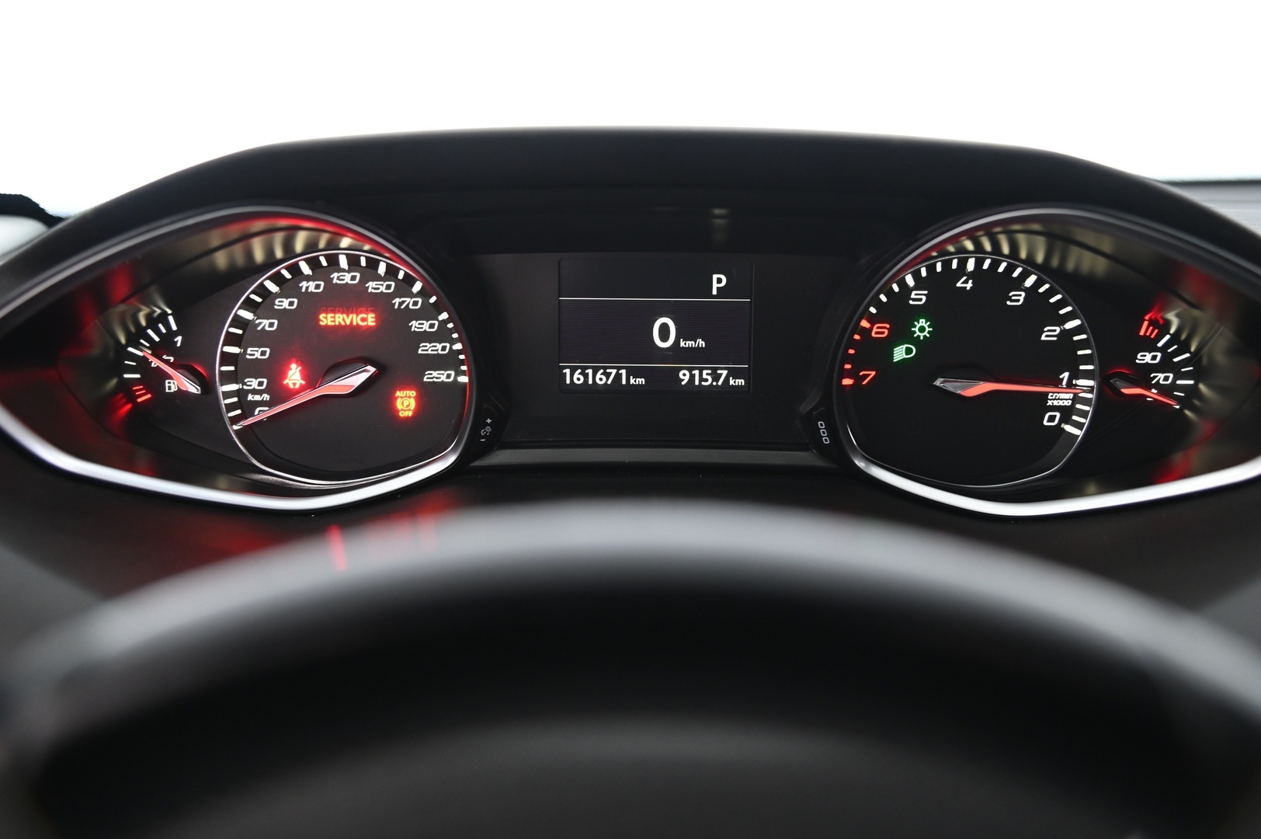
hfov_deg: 48.5
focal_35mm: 40
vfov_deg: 33.3
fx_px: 1400
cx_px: 630
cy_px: 420
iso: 2000
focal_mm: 40
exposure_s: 1/20
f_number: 4
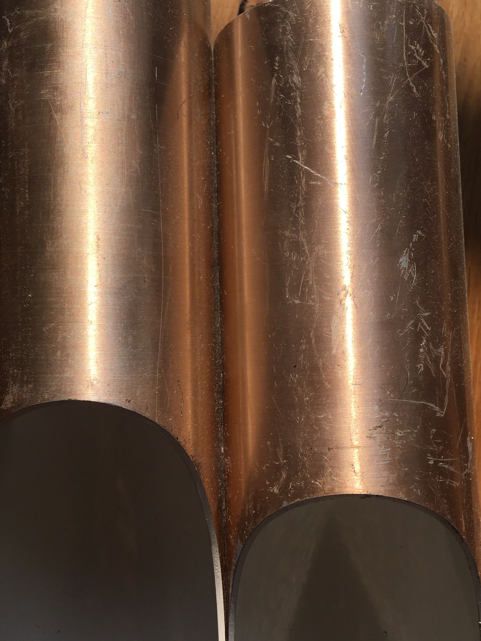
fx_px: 667
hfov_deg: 39.6
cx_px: 226
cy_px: 281
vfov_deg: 51.2
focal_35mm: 36
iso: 32
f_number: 2.2
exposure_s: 1/824
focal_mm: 4.15
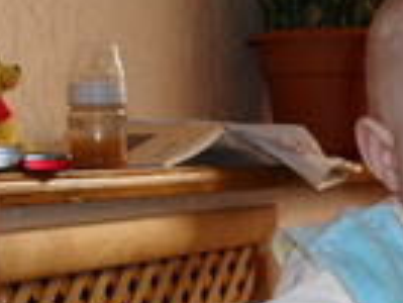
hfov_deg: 15.9
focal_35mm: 118
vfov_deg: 12.4
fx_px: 1375
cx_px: 518
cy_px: 303
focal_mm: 6.3
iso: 200
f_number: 3.2
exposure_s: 1/45
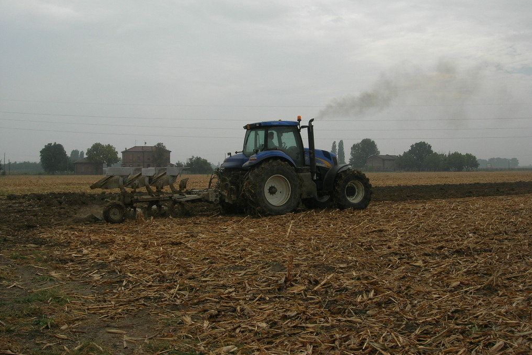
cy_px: 165
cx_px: 268
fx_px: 591
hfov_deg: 48.5
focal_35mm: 40
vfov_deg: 33.4
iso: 64
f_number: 4.8
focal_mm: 7.8
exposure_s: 1/560
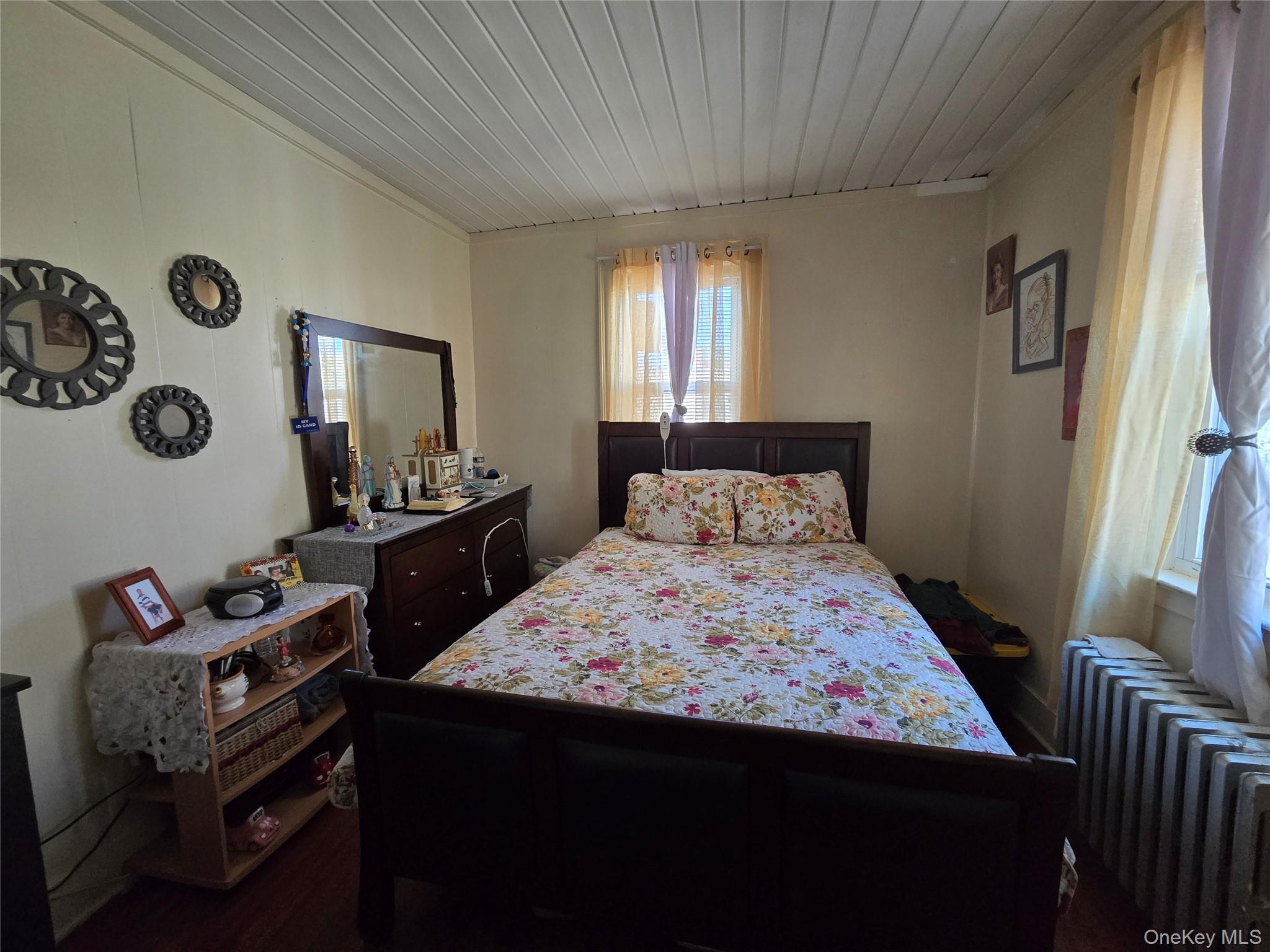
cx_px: 635
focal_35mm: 13
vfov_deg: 89.9
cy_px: 476
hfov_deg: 106.2
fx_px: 477
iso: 400
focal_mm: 2.2
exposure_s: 1/60
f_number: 2.2
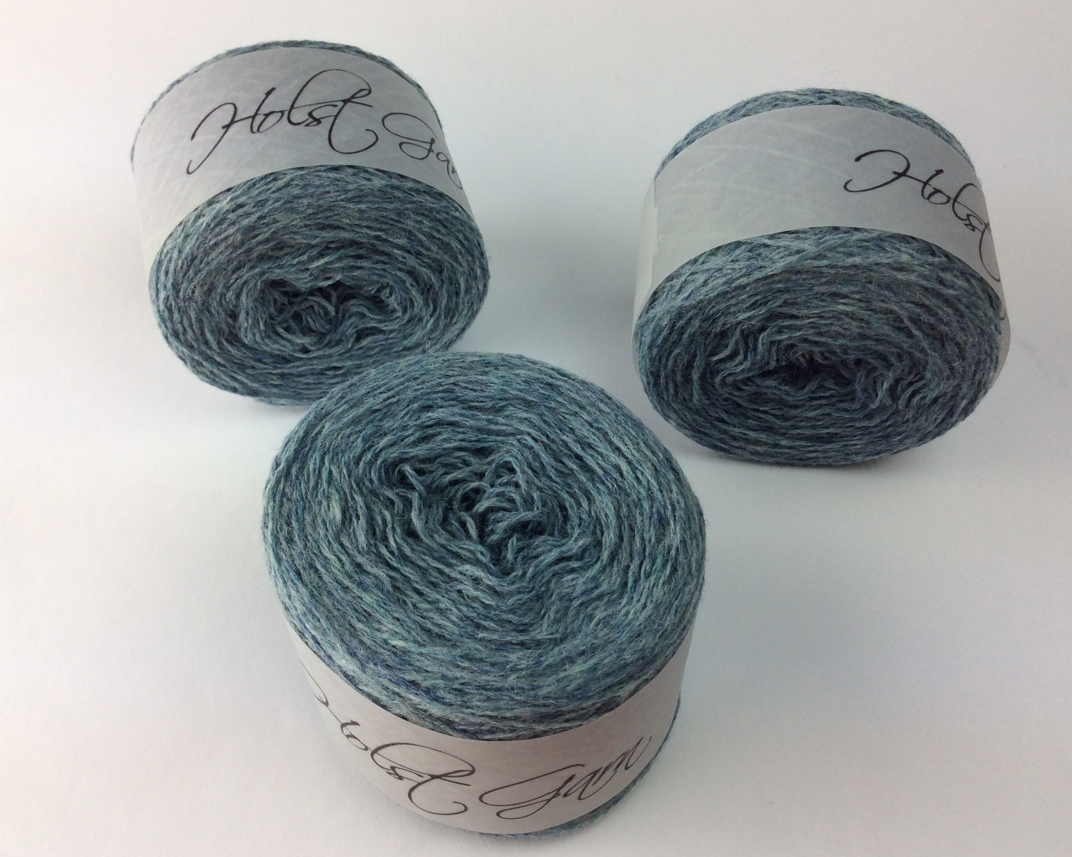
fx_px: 1079
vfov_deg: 43.4
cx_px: 536
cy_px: 431
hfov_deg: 52.8
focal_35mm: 34
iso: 32
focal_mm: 3.3
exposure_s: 1/155
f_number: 2.4
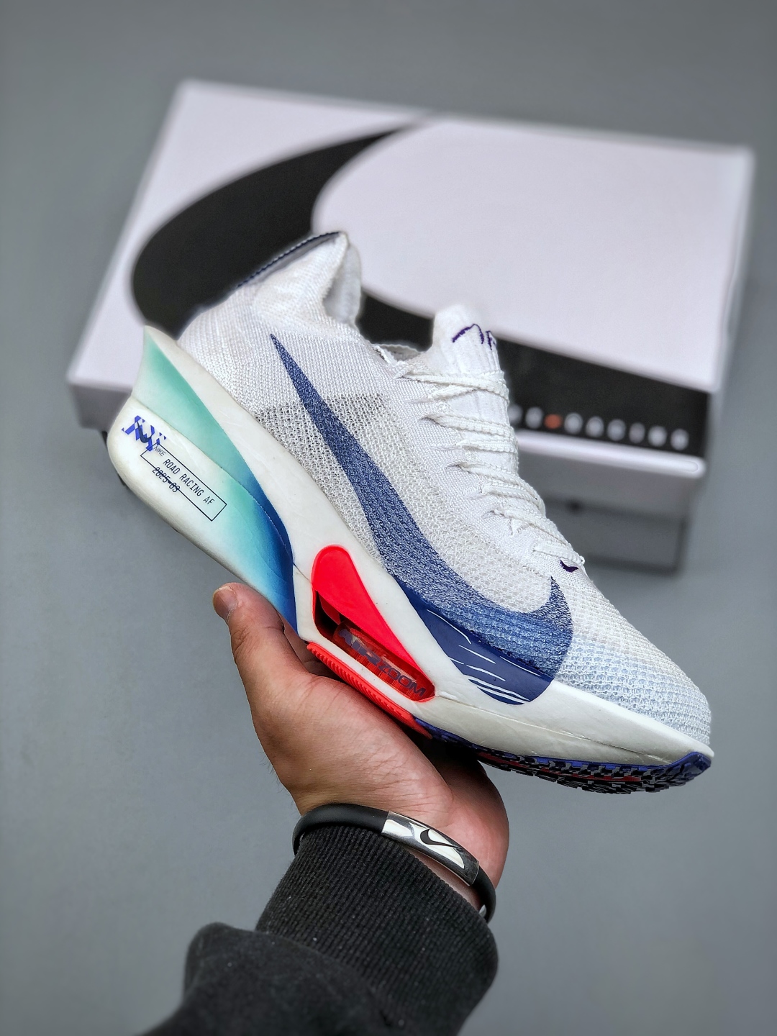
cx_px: 388
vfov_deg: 33.8
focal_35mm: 57
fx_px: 1706
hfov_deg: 25.7
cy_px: 518
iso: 20
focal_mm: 6.6
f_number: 2.8
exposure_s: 1/100
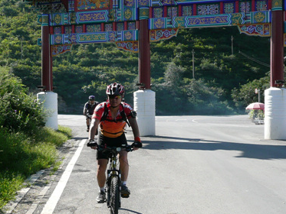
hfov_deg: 39.5
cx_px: 120
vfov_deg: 30.2
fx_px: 397
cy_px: 121
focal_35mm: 48
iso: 100
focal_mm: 4.6
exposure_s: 1/500
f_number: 3.3
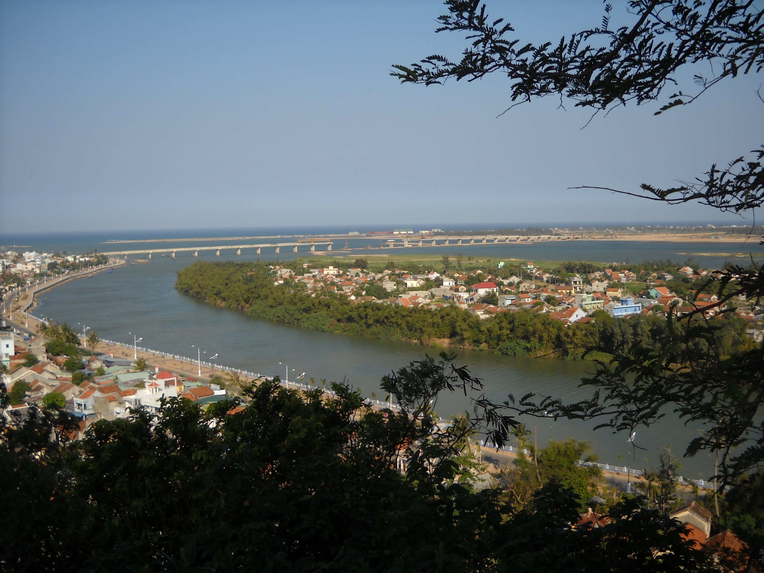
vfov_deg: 35.1
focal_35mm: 41
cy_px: 286
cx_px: 382
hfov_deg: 45.8
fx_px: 905
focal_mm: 6.72
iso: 64
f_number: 5.5
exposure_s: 1/337
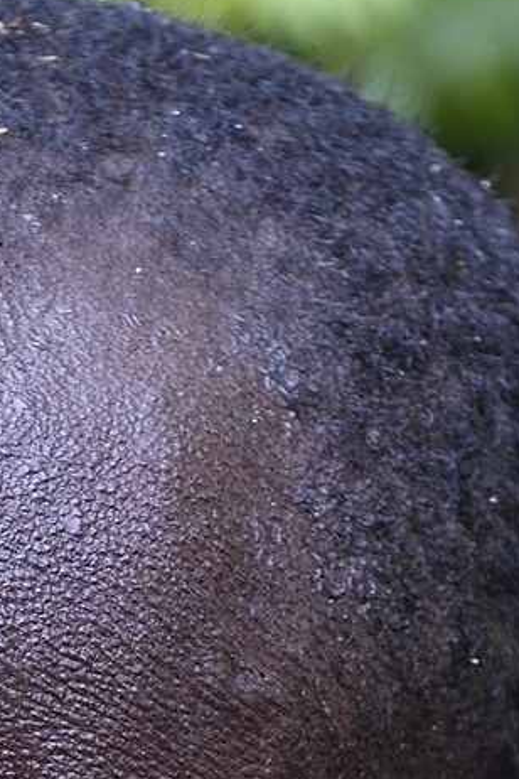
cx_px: -227
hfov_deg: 3.8
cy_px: 1782
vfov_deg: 5.5
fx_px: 7871
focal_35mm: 364
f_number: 7.1
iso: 800
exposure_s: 1/80
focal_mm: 70
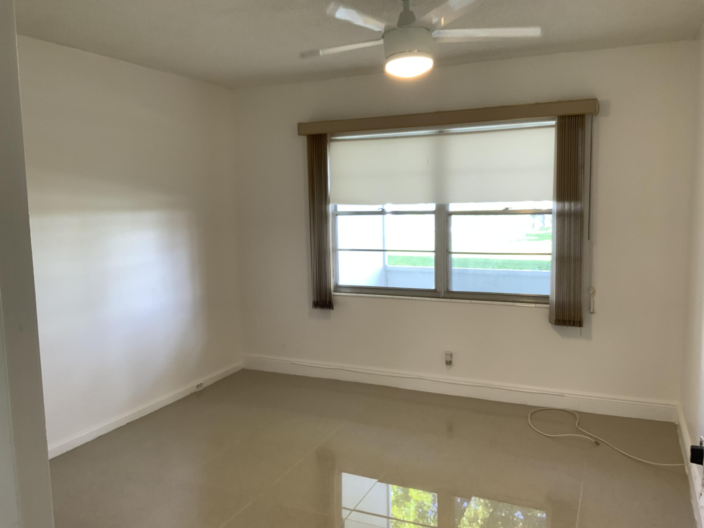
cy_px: 264
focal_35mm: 29
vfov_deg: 48.2
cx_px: 352
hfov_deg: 61.7
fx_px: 590
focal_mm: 3
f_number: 1.8
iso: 160
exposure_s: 1/60
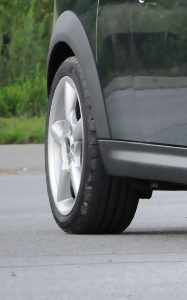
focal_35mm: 647
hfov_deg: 2.0
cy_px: 26
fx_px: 5277
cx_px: 486
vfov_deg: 3.2
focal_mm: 116
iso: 2000
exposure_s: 1/250
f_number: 5
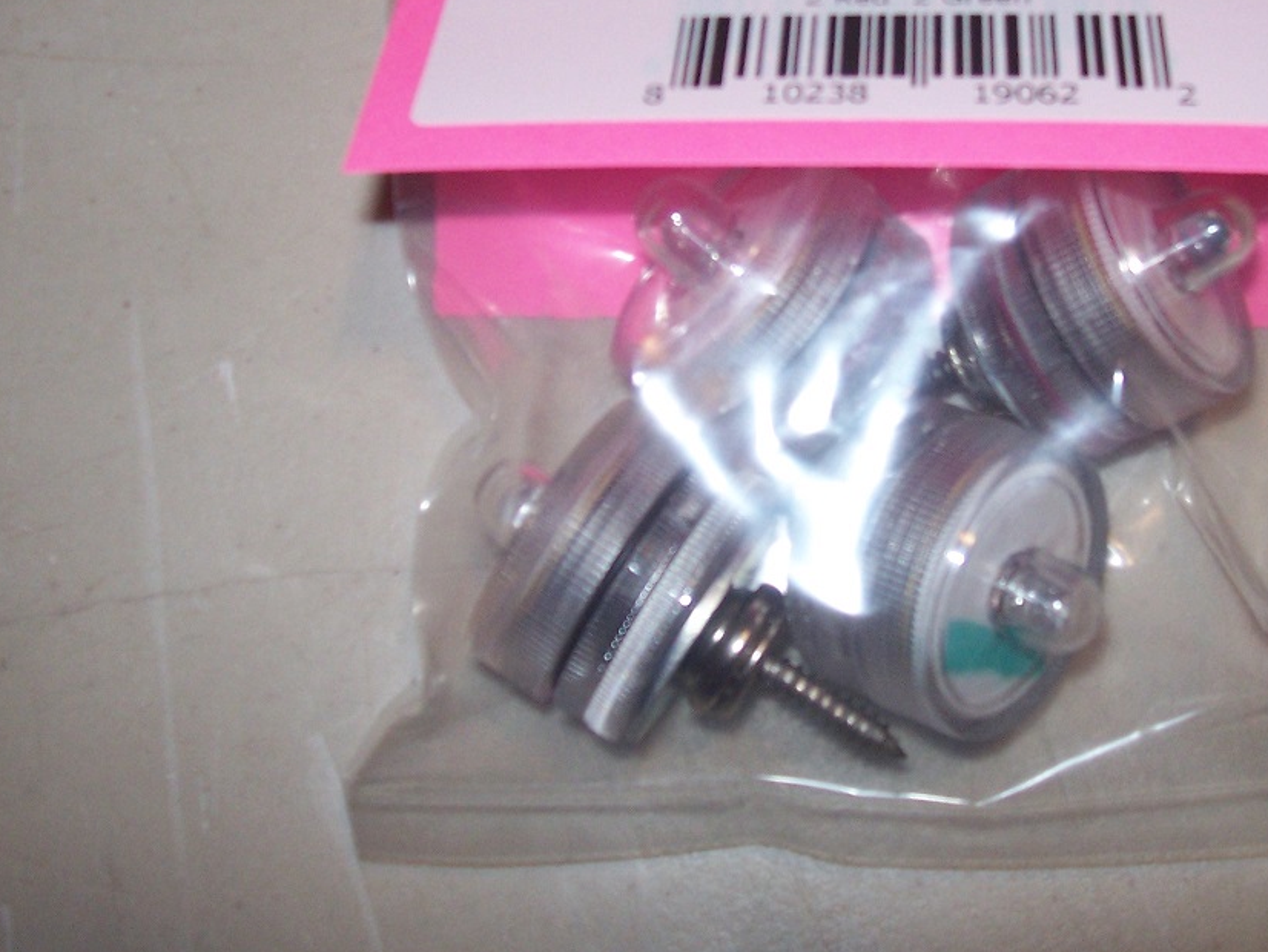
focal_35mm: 53
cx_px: 806
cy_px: 258
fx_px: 1942
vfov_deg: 27.2
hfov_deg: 35.9
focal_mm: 5.6
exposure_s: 1/60
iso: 125
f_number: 2.7
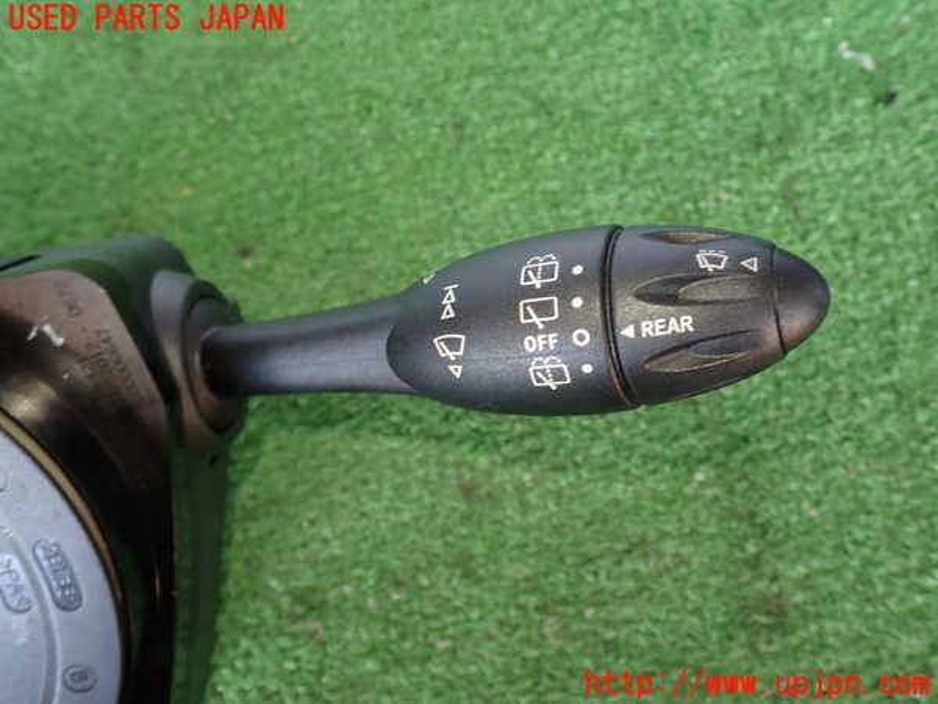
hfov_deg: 60.0
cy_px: 352
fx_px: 813
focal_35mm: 30
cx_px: 469
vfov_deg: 46.8
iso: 200
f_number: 2.3
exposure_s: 1/40
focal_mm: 5.4
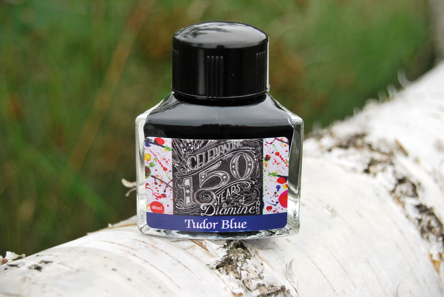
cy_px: 146
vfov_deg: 16.7
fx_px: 1013
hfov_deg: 24.7
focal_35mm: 82
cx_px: 227
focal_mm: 52
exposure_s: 1/320
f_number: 5.6
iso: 400
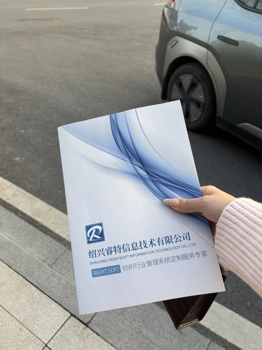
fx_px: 262
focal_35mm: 26
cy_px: 175
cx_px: 131
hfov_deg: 53.1
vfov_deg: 67.3
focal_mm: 5.96
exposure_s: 1/240
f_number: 1.6
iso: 40
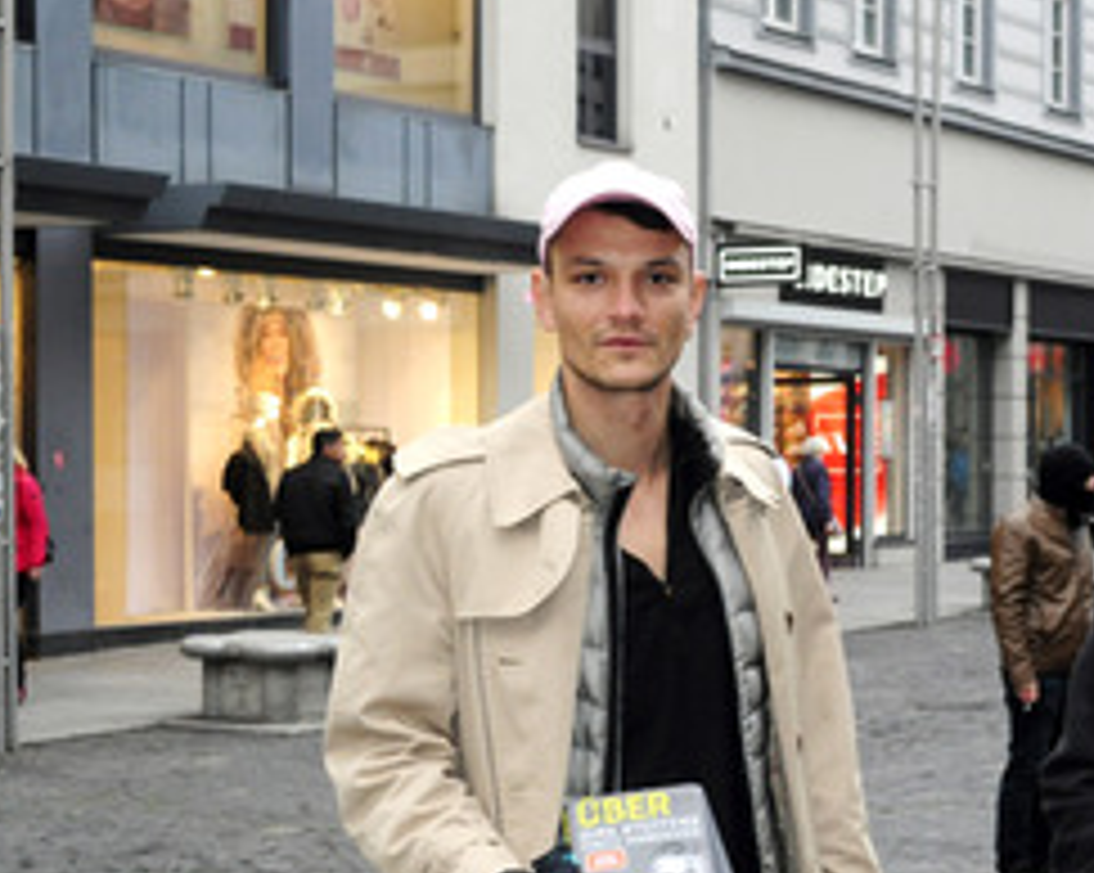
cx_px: 981
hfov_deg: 23.0
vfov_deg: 18.8
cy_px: 634
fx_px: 2616
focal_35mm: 81
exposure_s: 1/200
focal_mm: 31
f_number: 6.3
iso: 1000
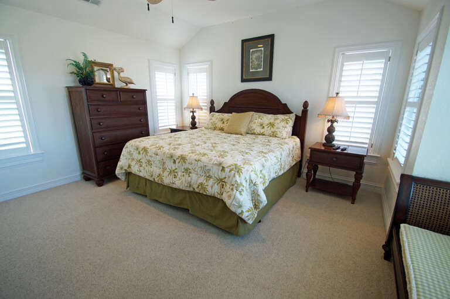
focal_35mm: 15
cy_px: 150
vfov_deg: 77.2
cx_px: 225
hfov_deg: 100.5
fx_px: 187
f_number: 4
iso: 250
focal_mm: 10
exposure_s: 1/60
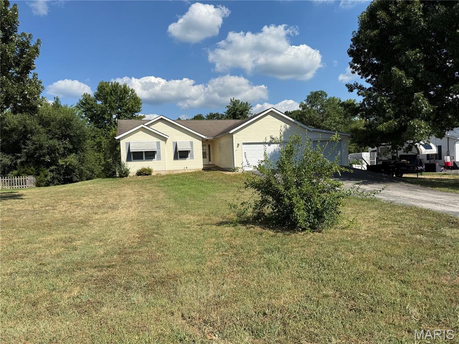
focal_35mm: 24
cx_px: 230
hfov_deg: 71.6
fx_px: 318
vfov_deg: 56.8
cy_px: 172
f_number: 1.78
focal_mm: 6.76
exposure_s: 1/5714
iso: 80
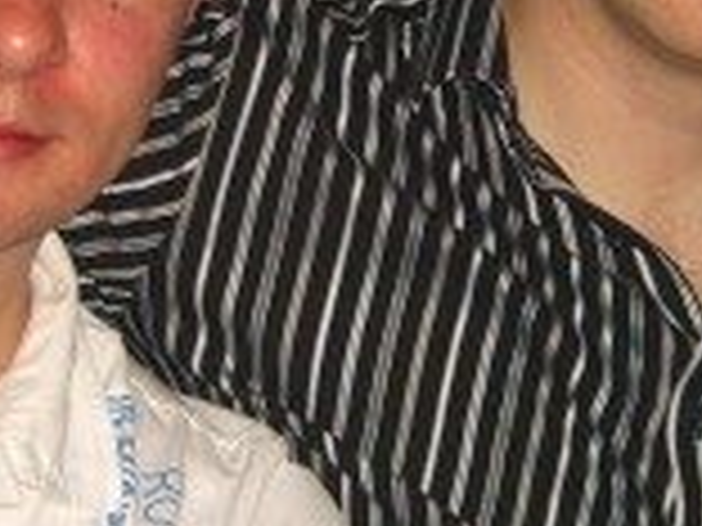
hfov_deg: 13.5
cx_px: 396
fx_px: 2961
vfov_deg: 10.1
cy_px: 139
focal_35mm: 146
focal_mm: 7.9
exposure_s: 1/60
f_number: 2.8
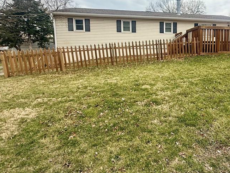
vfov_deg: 60.1
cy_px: 63
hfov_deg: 72.4
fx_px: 146
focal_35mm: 22
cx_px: 165
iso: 64
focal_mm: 2.22
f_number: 2.2
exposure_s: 1/876
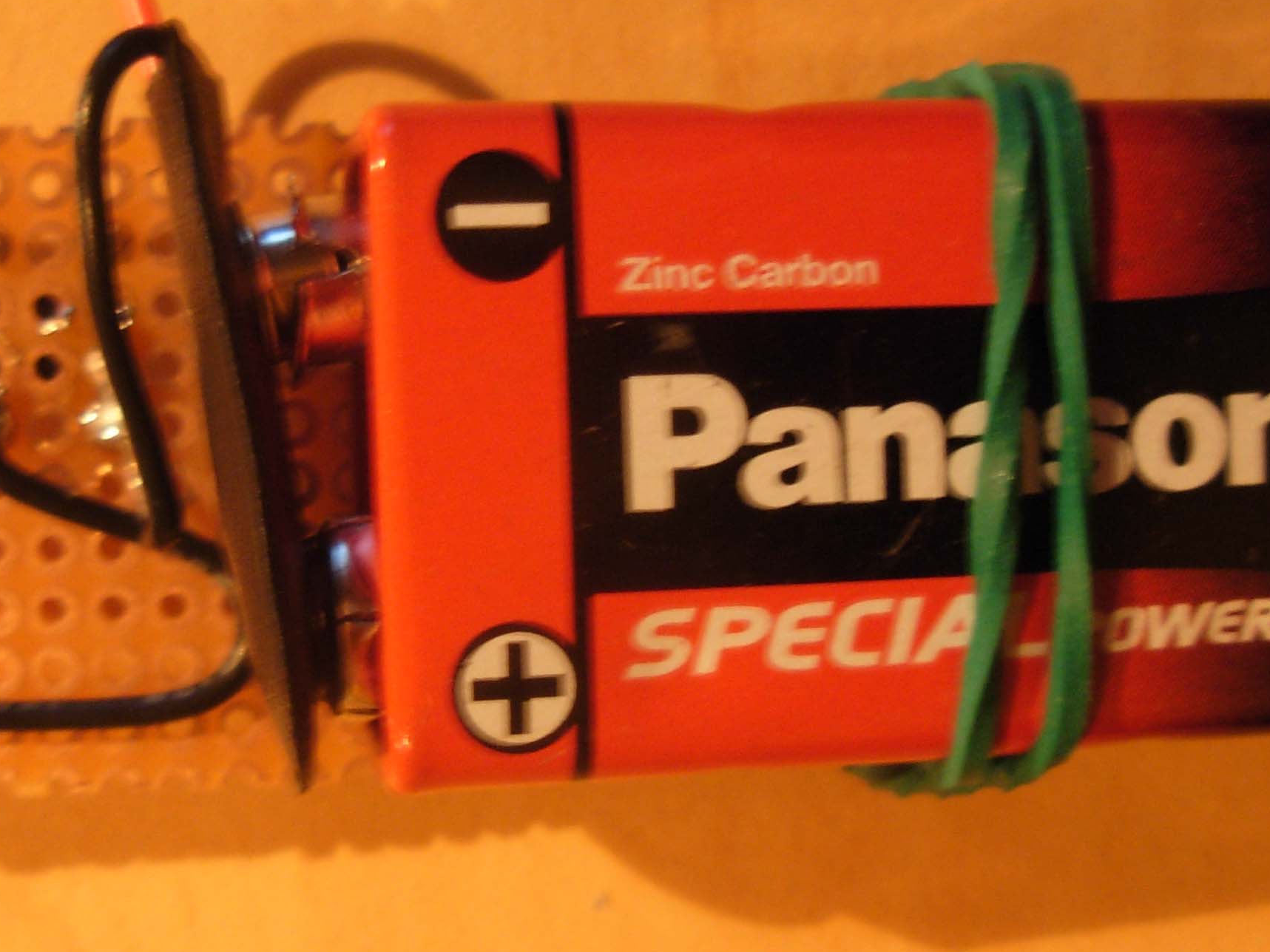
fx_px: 2495
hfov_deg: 28.5
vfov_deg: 21.6
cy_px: 429
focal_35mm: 68
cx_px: 521
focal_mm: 6.3
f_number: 2.9
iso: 158
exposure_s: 1/4
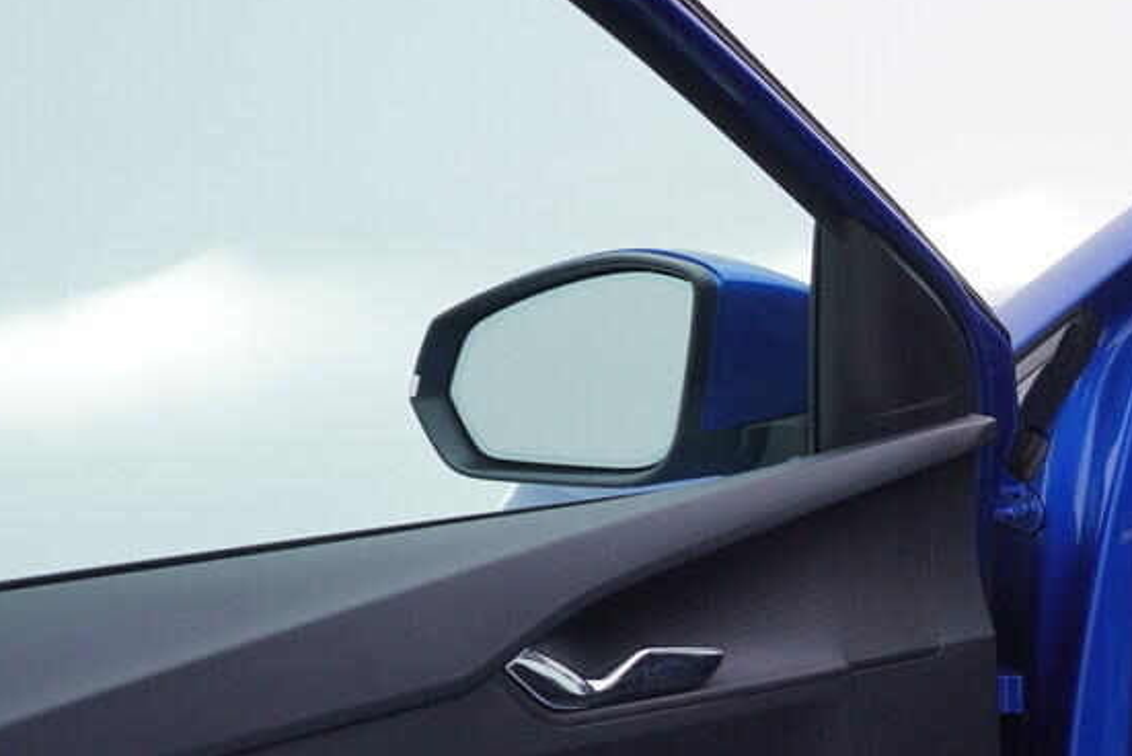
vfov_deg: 14.3
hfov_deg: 20.6
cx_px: 1276
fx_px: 2957
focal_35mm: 94
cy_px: 774
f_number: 3.5
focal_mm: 24
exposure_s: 1/60
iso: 125
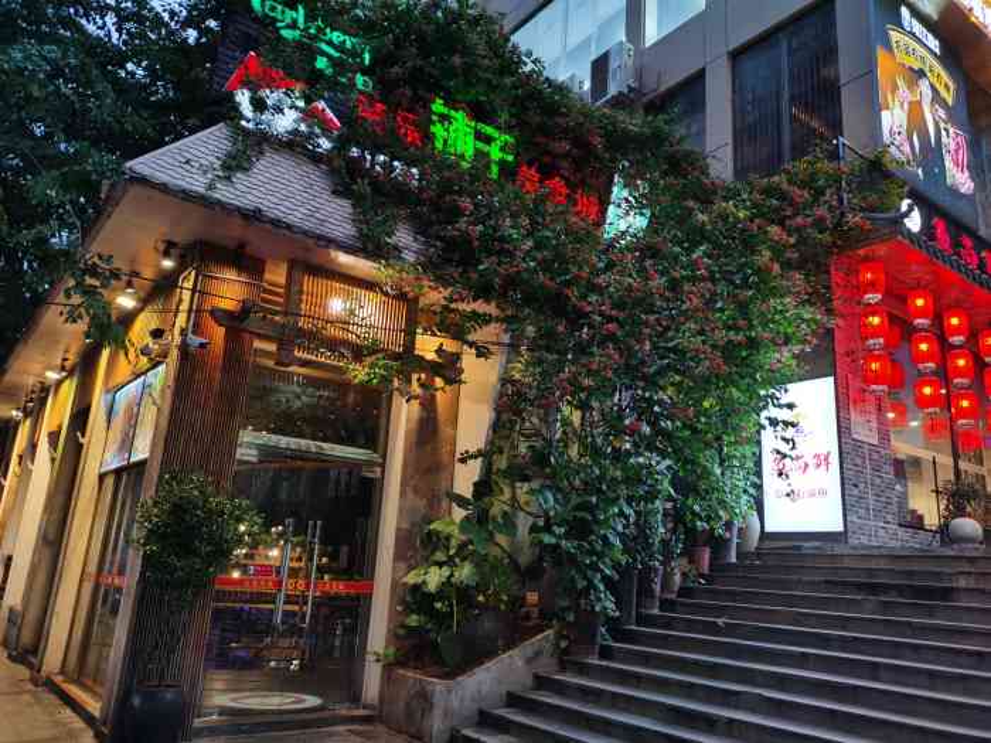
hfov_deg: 65.3
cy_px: 372
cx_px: 496
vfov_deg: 51.4
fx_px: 773
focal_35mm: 27
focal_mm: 5.58
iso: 250
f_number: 1.8
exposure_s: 1/100
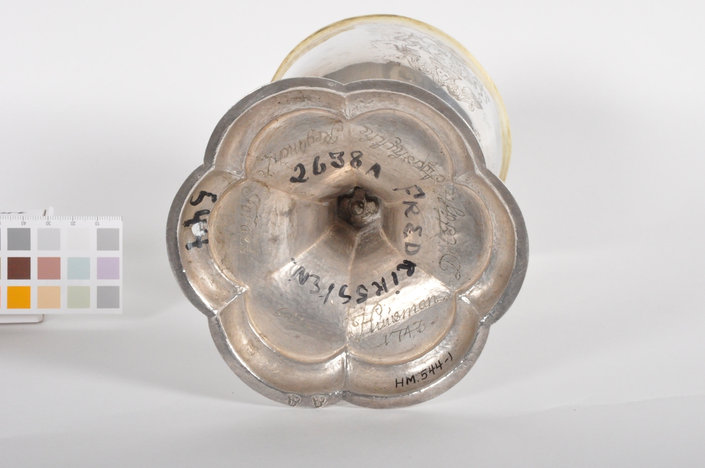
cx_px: 352
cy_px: 234
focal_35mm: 128
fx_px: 2494
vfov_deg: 10.7
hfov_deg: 16.1
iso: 3200
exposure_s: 1/160
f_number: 20
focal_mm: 85
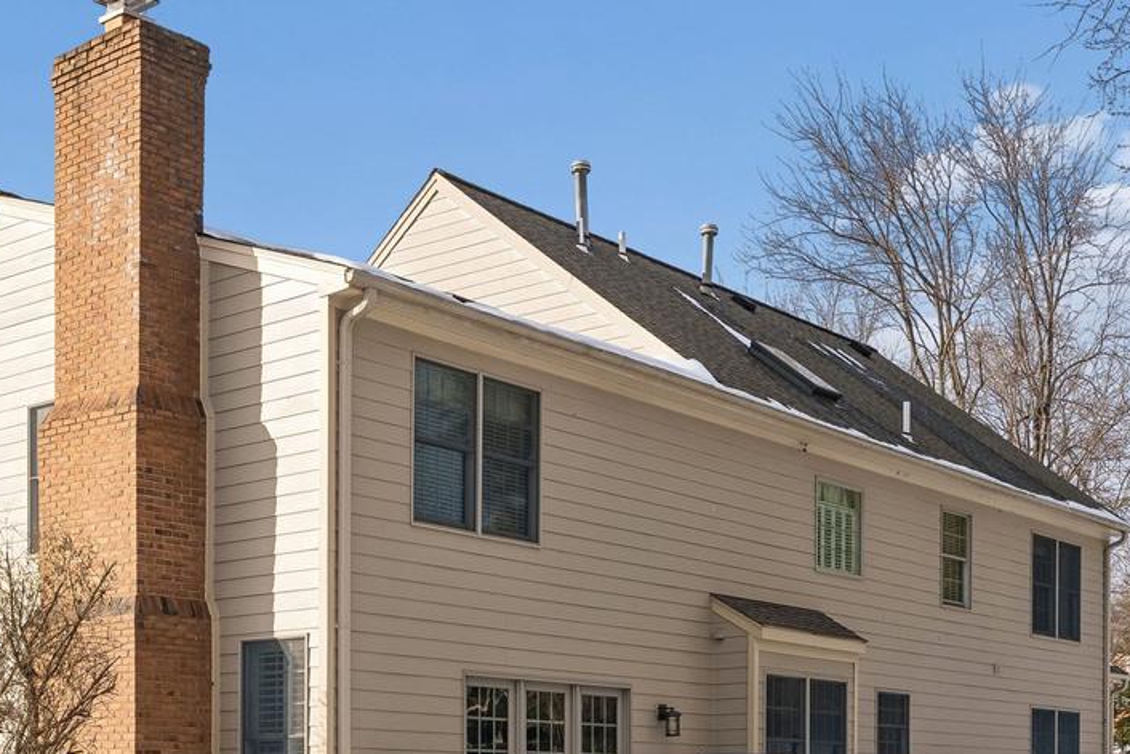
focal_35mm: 54
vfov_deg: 24.2
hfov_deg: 36.9
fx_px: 1696
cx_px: 567
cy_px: 717
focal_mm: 26.5
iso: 200
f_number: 8
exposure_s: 1/500
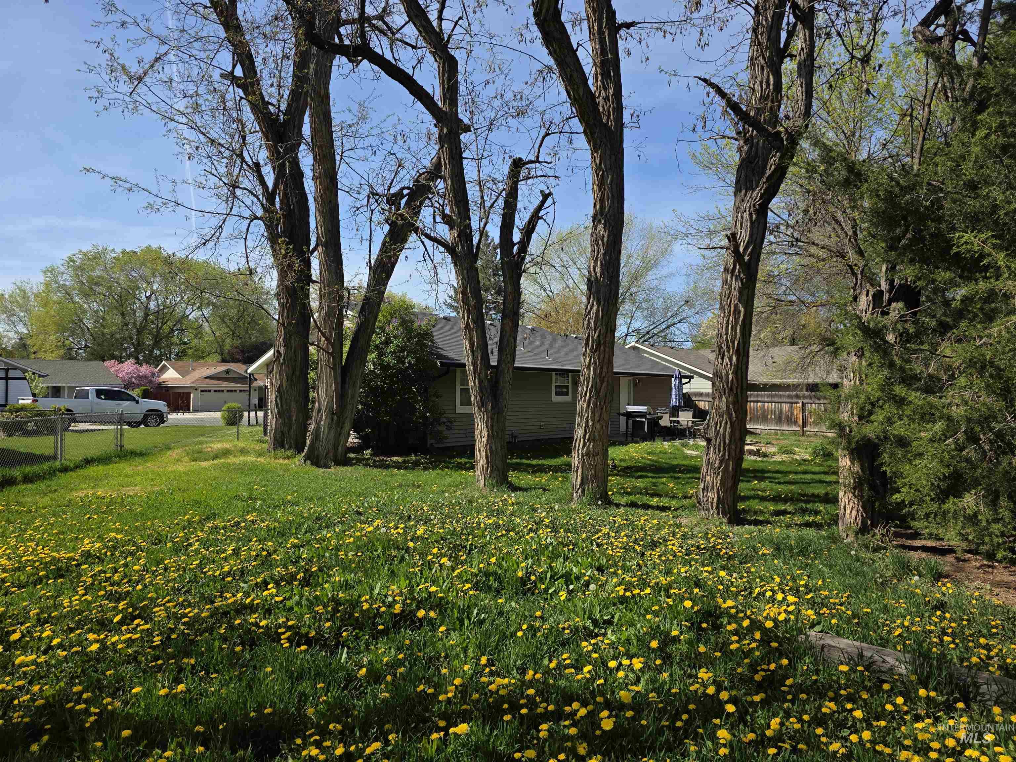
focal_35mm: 23
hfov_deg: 73.9
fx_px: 675
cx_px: 508
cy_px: 381
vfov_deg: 58.9
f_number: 1.7
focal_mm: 6.3
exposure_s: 1/5017
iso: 80
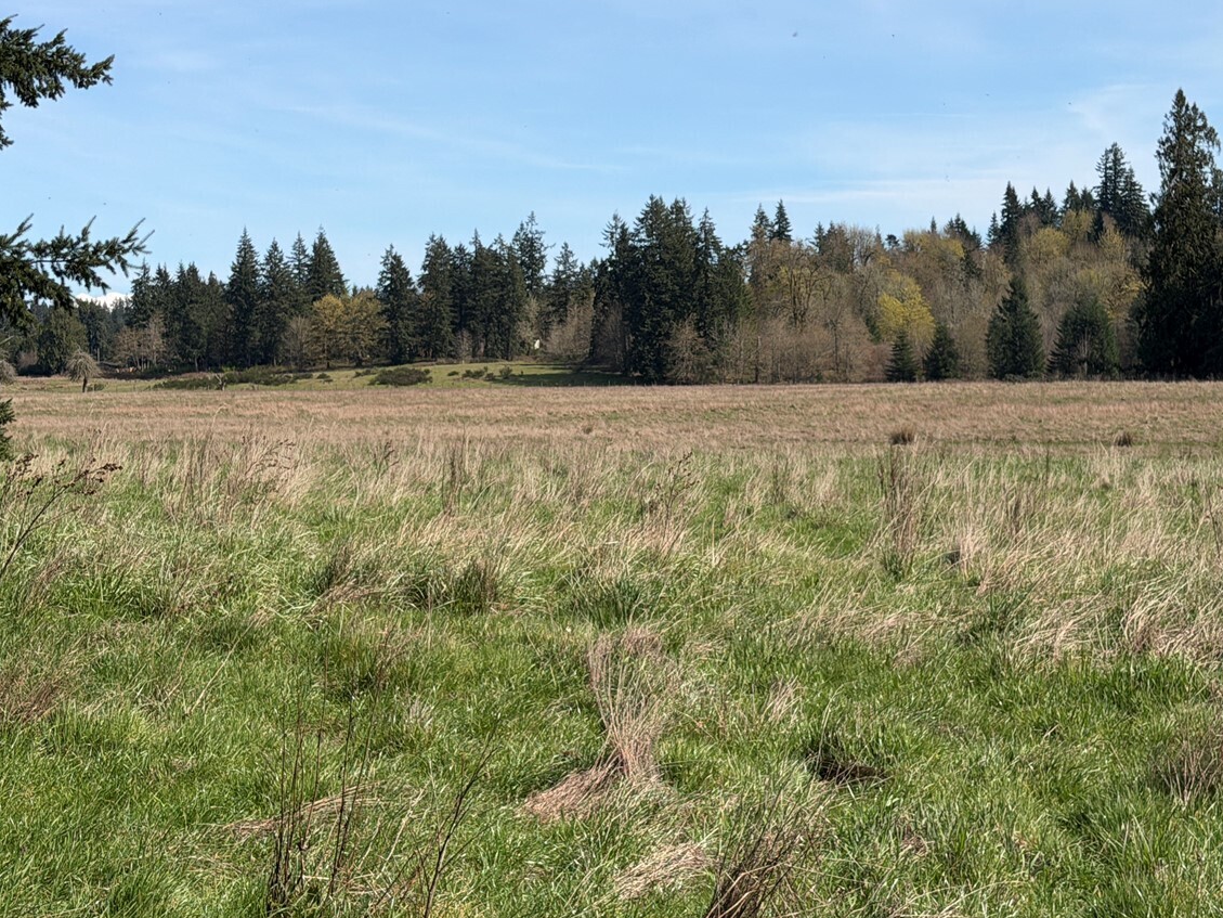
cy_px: 364
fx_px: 2403
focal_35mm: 68
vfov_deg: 21.6
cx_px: 675
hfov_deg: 28.5
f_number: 1.78
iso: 64
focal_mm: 6.76
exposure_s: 1/4878
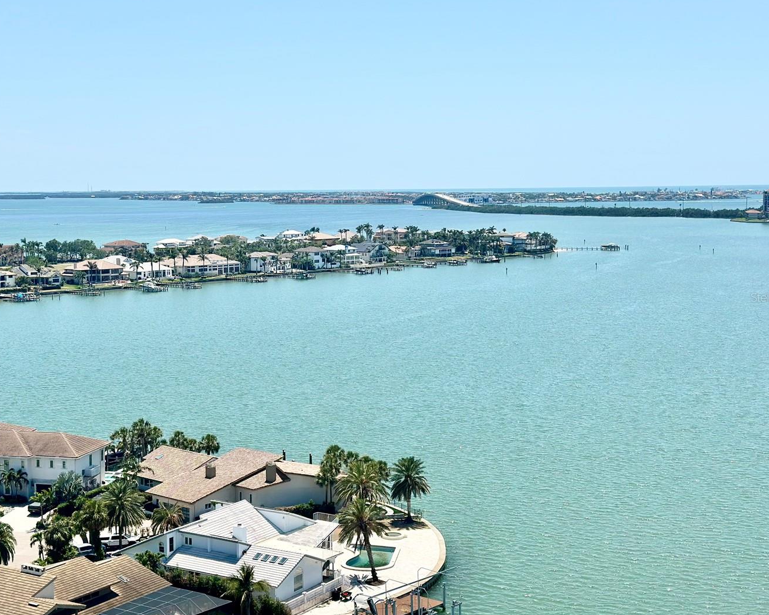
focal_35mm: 57
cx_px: 338
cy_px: 297
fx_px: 1297
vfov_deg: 26.7
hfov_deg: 33.0
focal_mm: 6.86
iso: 100
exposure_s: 1/9804
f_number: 1.78
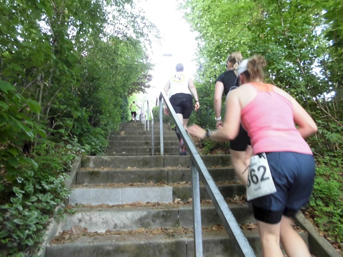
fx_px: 258
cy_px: 128
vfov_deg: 53.1
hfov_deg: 67.3
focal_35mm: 26
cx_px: 172
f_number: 3.2
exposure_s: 1/50
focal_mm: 4.6
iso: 400
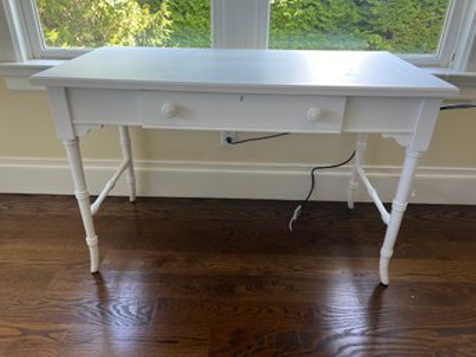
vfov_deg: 53.0
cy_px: 178
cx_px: 238
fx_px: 357
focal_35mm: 26
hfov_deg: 67.3
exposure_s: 1/121
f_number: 1.5
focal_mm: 5.7
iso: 80
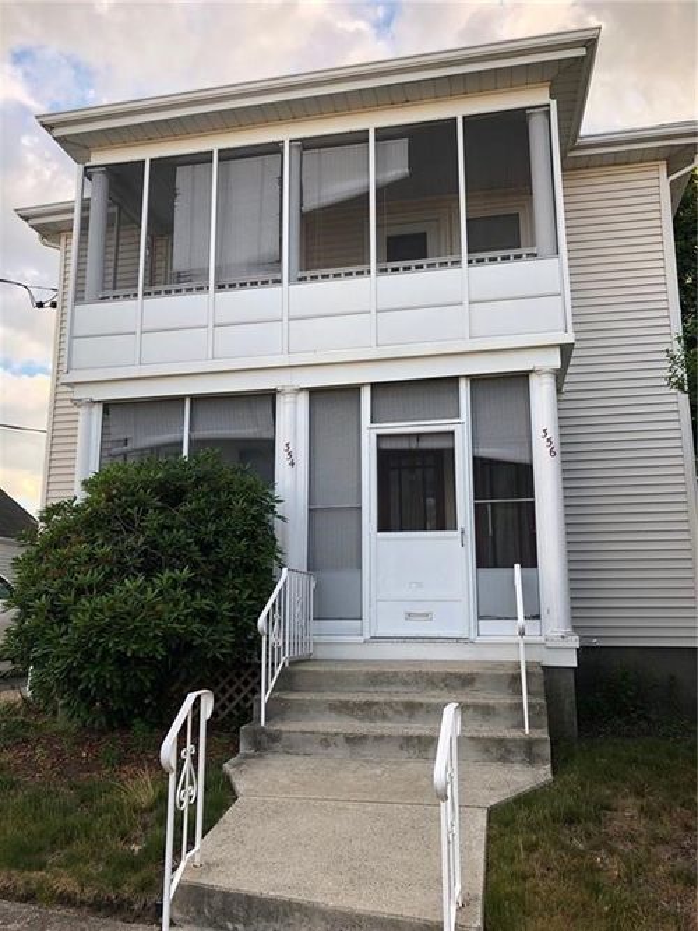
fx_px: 753
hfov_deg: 49.7
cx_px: 349
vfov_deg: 63.5
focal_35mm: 28
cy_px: 466
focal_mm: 3.99
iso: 20
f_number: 1.8
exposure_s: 1/156
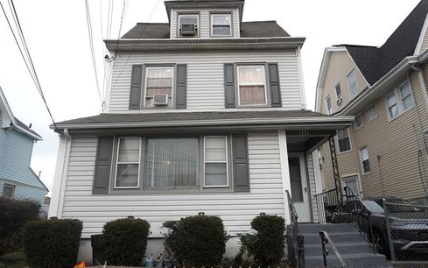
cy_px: 136
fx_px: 292
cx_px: 216
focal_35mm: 25
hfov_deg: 72.5
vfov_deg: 49.3
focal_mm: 16
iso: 100
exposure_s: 1/100
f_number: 5
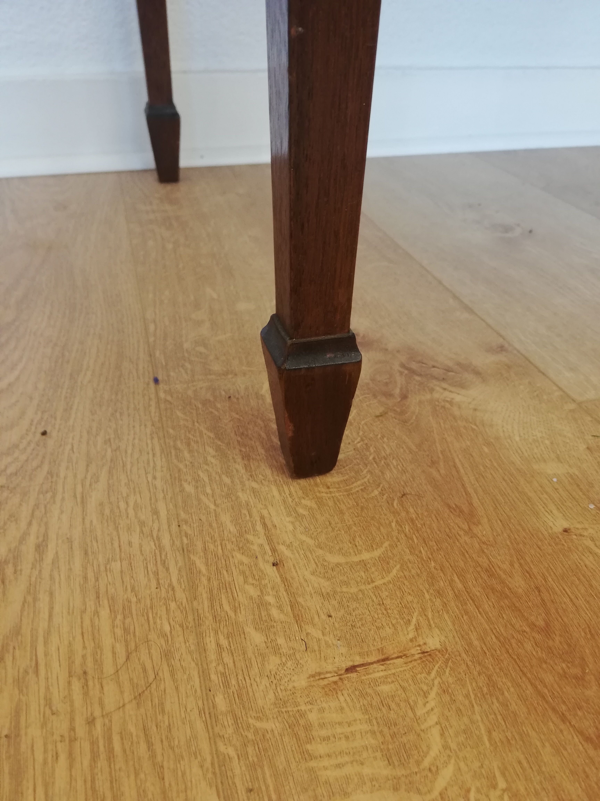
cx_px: 300
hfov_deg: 53.1
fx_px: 601
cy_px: 400
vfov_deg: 67.3
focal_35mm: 26
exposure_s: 1/33.3
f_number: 2.2
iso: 250
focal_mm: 3.81
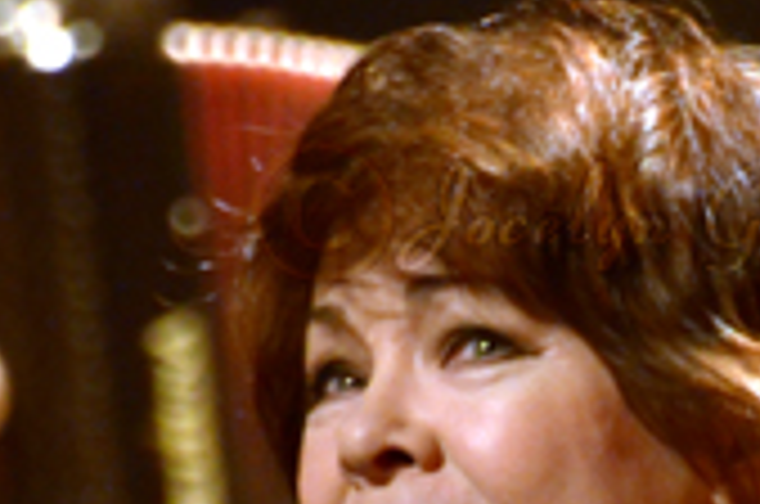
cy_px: 610
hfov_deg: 1.2
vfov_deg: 0.8
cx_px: 639
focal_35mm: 1761
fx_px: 37106
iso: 1600
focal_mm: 300
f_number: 5.6
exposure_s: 1/50
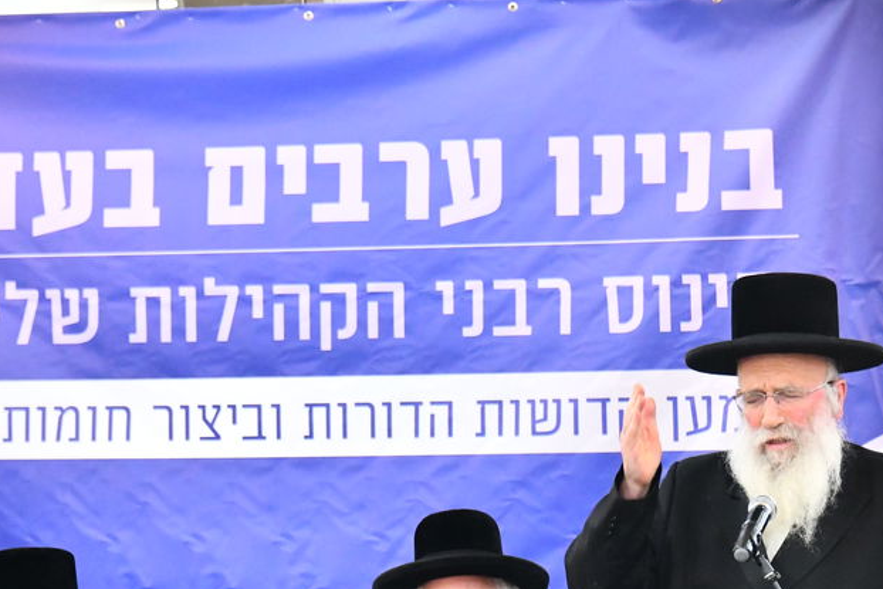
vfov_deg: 5.3
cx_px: 626
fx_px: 6403
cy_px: 588
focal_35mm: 261
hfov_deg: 7.9
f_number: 5.6
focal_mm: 116
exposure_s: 1/125
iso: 4000
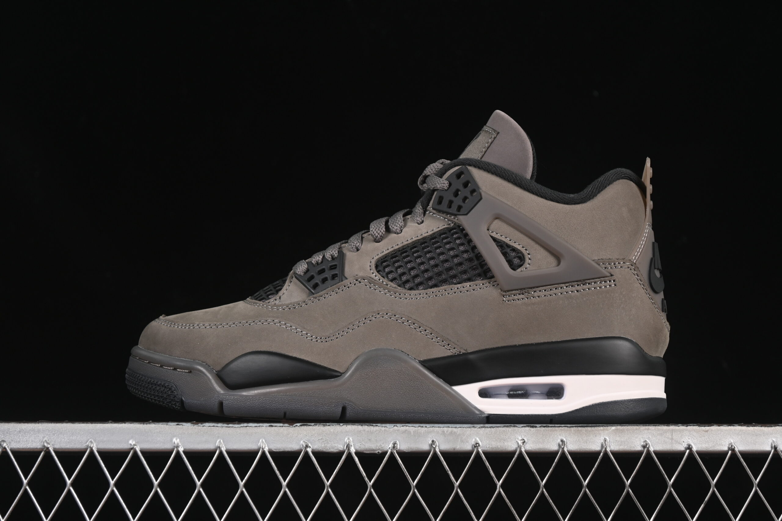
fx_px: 1629
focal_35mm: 75
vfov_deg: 18.2
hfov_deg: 27.0
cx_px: 391
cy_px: 260
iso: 160
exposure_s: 1/50
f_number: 6.3
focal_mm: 50
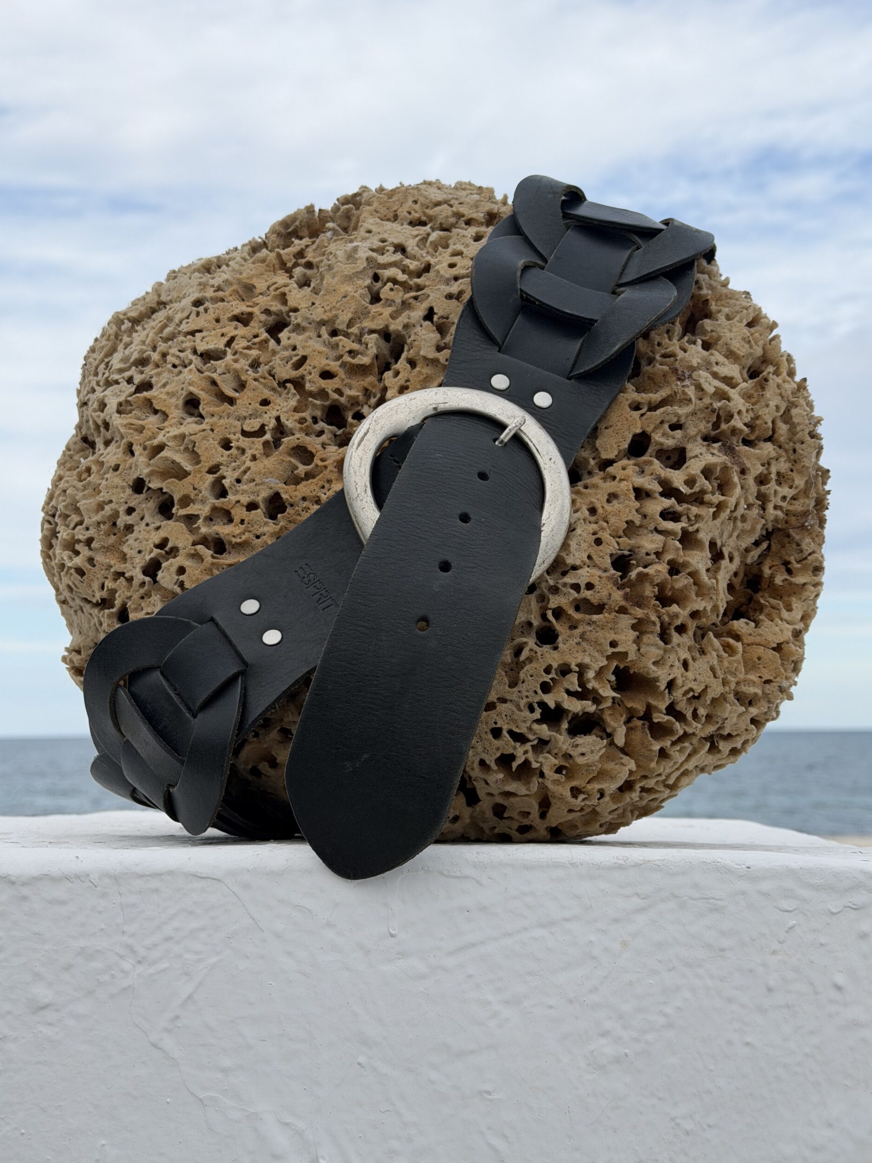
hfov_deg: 29.7
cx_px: 435
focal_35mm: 49
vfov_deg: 38.9
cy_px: 585
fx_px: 1646
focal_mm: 6.76
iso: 64
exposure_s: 1/2577
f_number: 1.78
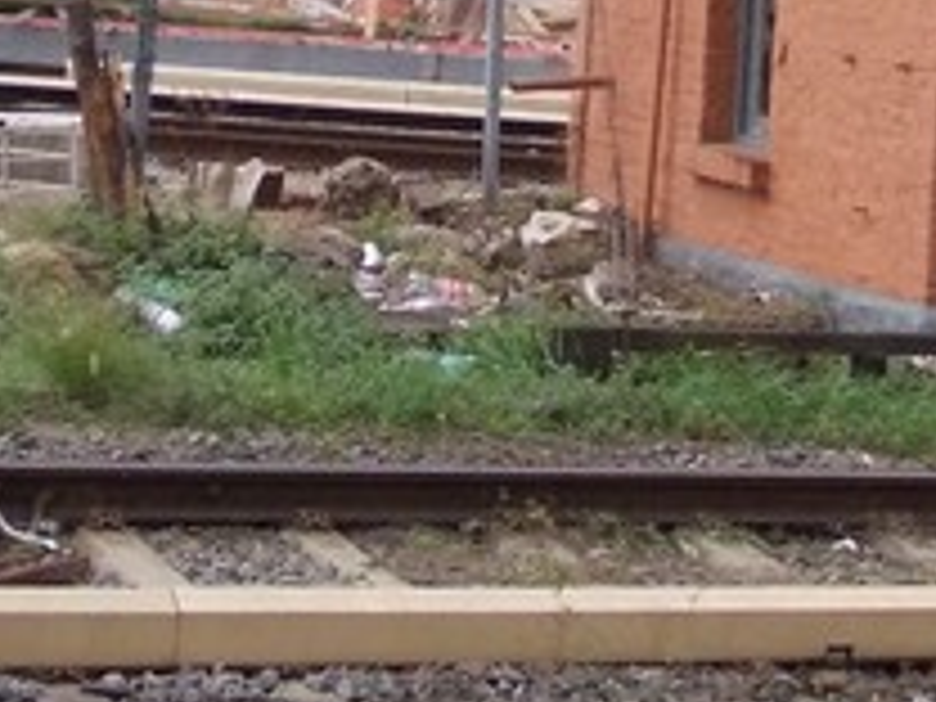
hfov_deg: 12.4
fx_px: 4272
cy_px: -320
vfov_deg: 9.2
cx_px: 842
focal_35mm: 158
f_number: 3.3
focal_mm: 6.1
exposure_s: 1/200
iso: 200
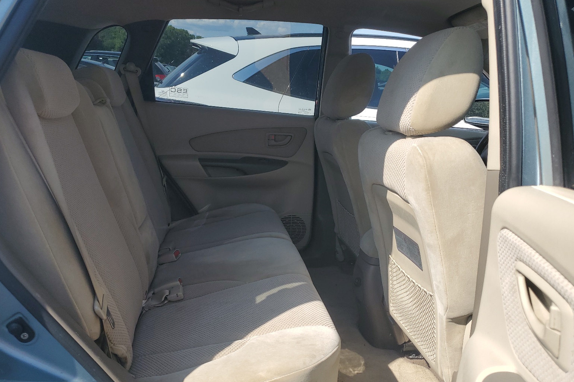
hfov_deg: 65.5
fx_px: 446
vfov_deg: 46.3
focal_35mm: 28
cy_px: 219
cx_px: 280
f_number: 1.5
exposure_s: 1/1667
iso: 50
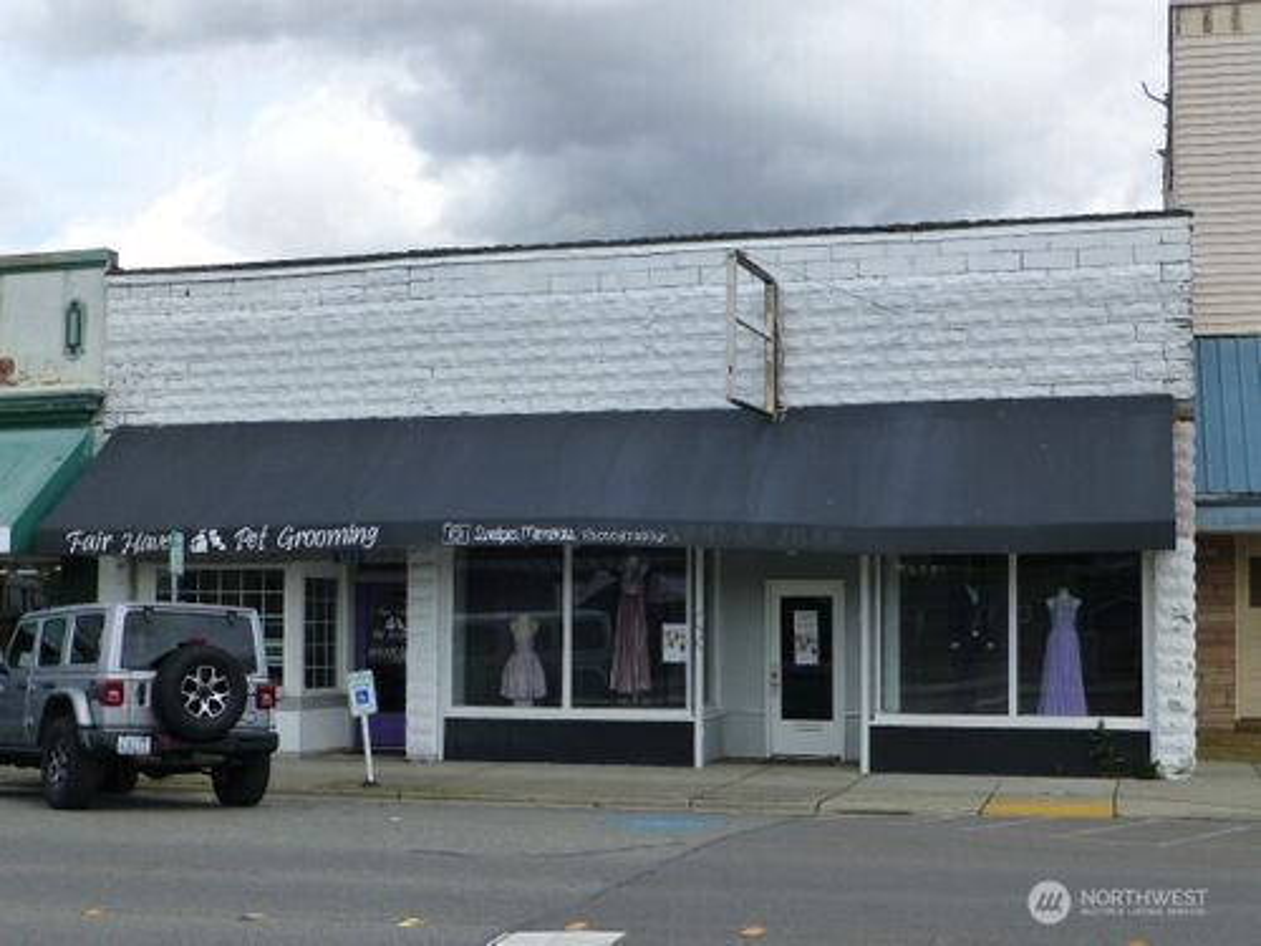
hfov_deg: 37.5
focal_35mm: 51
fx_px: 1858
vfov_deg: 28.6
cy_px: 473
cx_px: 630
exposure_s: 1/640
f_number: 4.4
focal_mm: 9
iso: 160
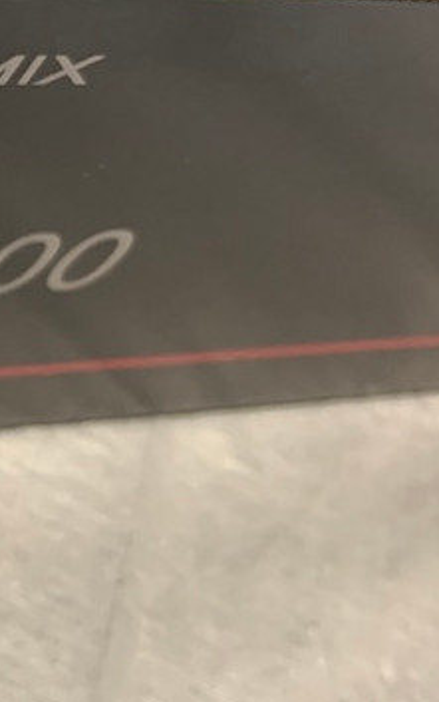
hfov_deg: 14.2
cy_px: 264
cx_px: -421
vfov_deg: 26.4
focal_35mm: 78
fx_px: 1491
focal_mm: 4.25
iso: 400
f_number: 1.8
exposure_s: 1/30
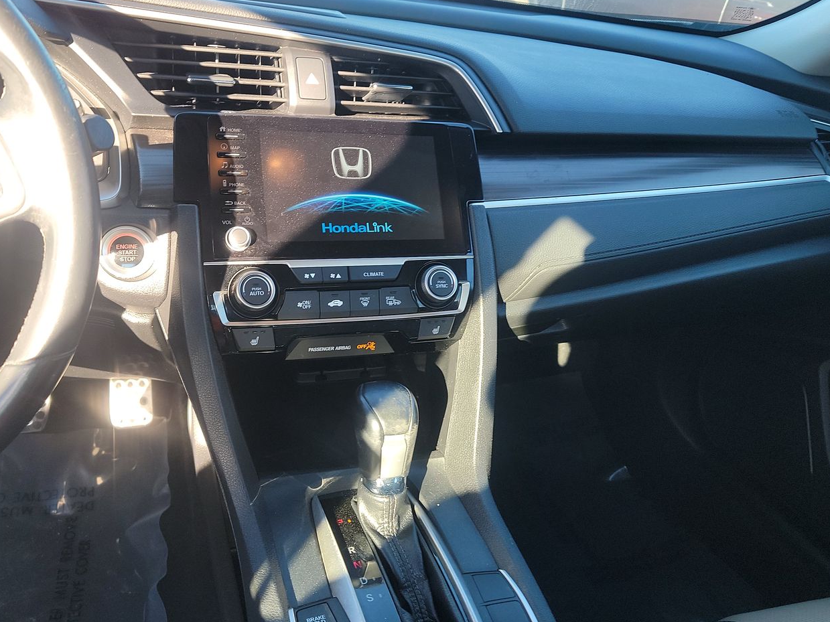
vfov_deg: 45.4
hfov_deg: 58.3
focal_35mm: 31
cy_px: 307
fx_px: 743
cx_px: 389
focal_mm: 6.7
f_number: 1.8
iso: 67
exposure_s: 1/59
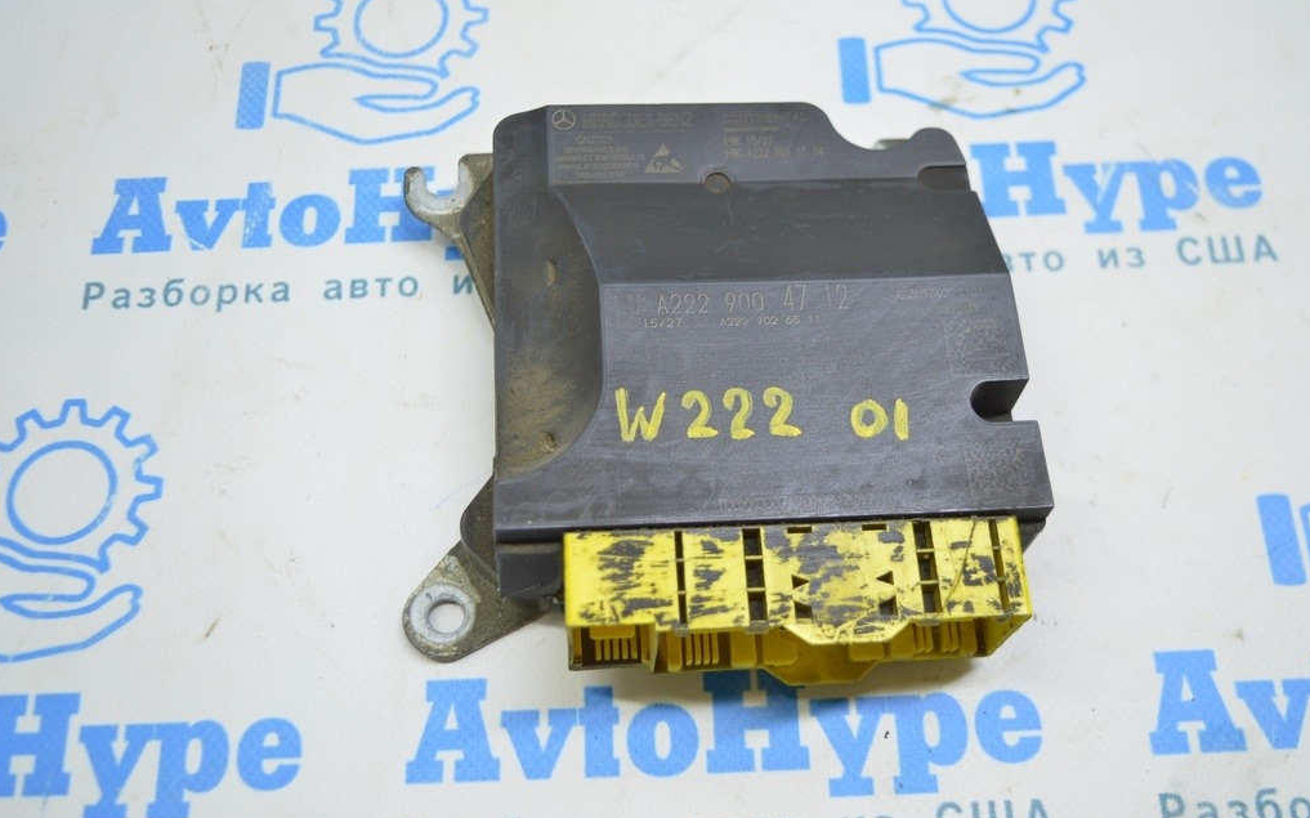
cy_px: 386
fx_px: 1428
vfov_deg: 32.0
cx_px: 656
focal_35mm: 40
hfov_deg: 49.3
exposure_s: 1/40
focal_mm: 26
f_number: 4
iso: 400
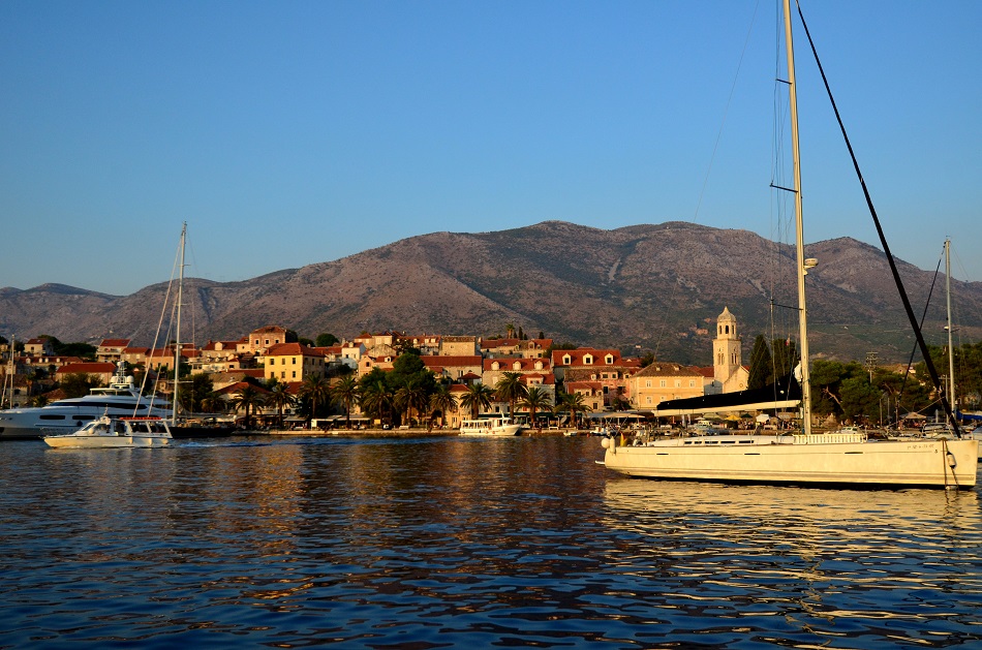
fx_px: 980
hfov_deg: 53.2
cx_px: 491
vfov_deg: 36.7
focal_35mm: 36
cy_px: 325
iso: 640
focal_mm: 24
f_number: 5
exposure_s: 1/2000
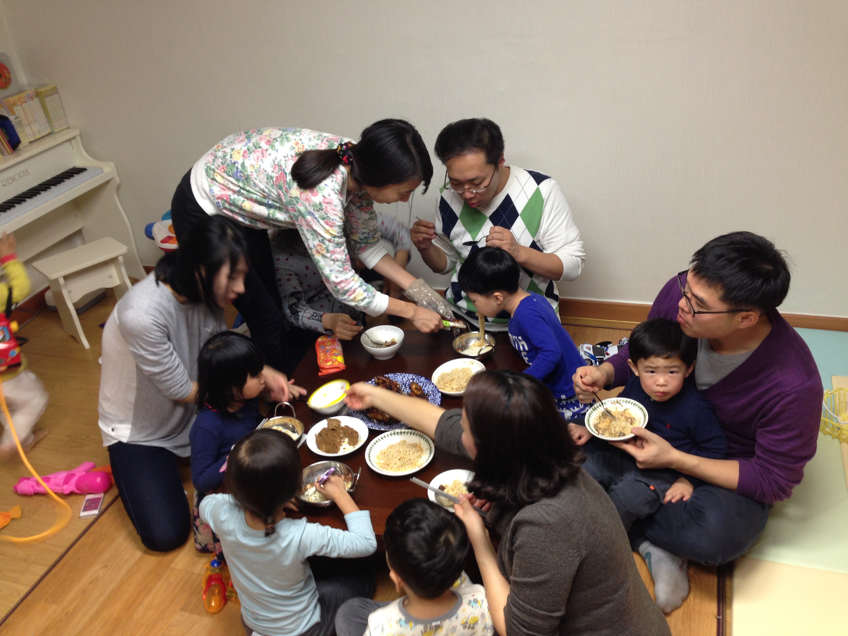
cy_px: 318
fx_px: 808
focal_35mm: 33
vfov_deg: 42.9
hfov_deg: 55.4
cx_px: 424
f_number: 2.4
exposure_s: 1/20
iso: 80
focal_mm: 4.12
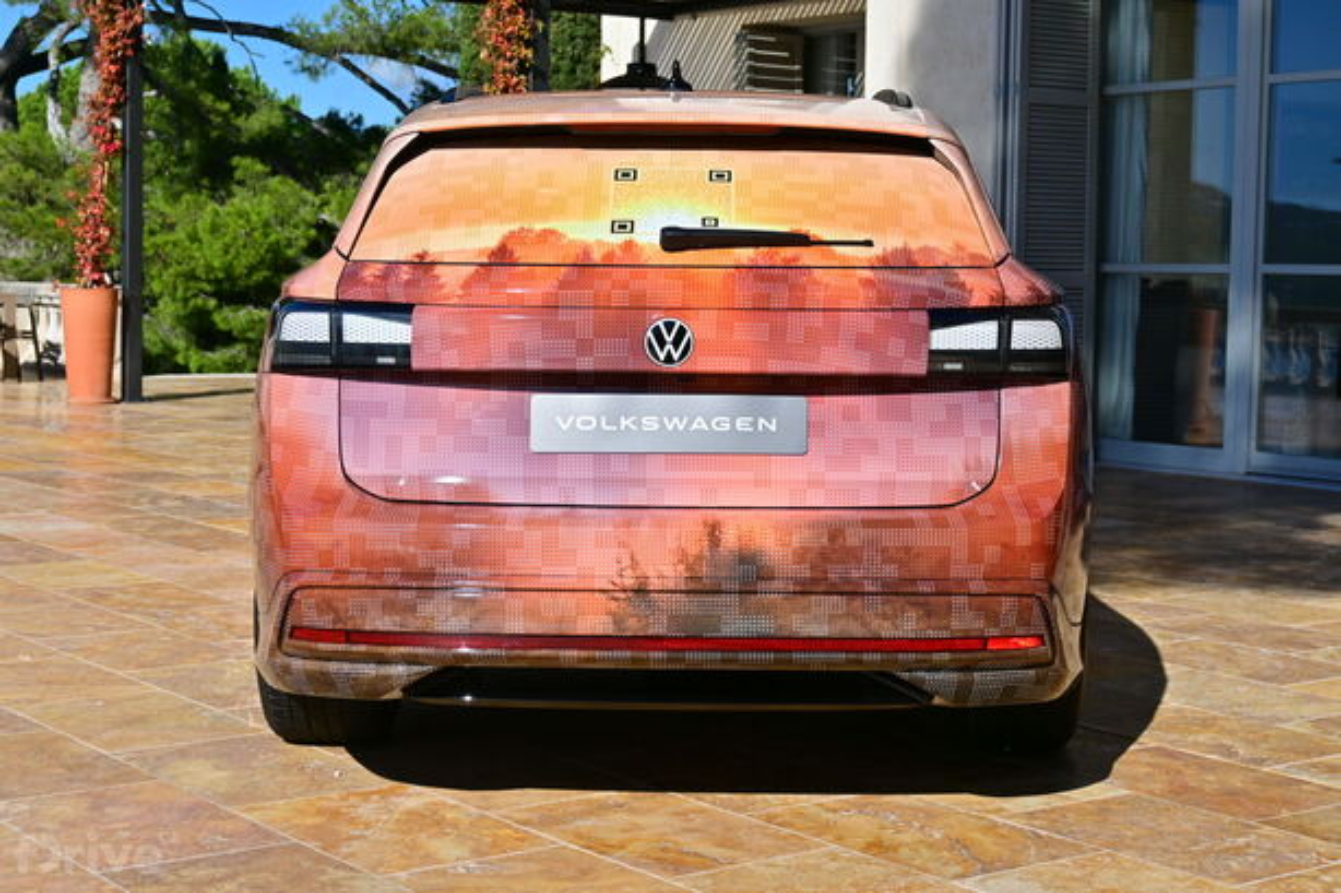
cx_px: 670
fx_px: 2178
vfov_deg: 23.2
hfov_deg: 34.2
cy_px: 446
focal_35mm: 58
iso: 250
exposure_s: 1/3200
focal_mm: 39
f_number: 5.6
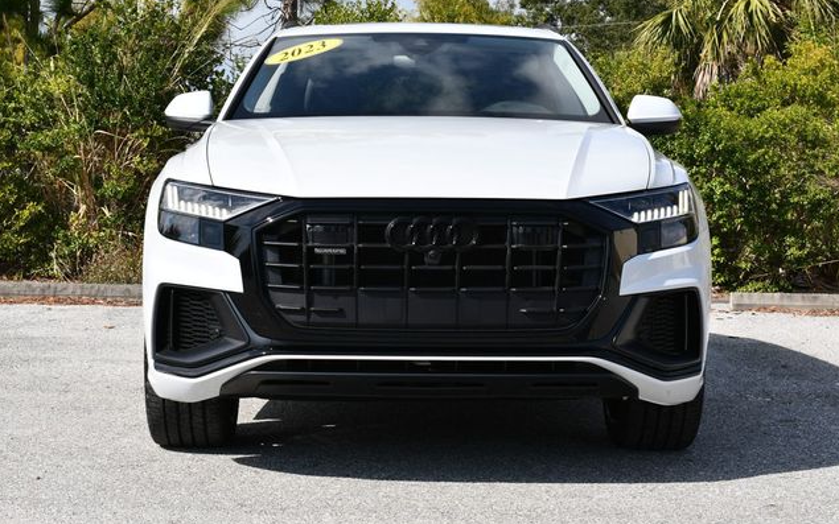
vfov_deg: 18.1
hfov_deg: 28.6
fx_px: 1646
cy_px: 252
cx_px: 420
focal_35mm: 72
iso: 100
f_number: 8
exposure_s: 1/320
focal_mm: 35
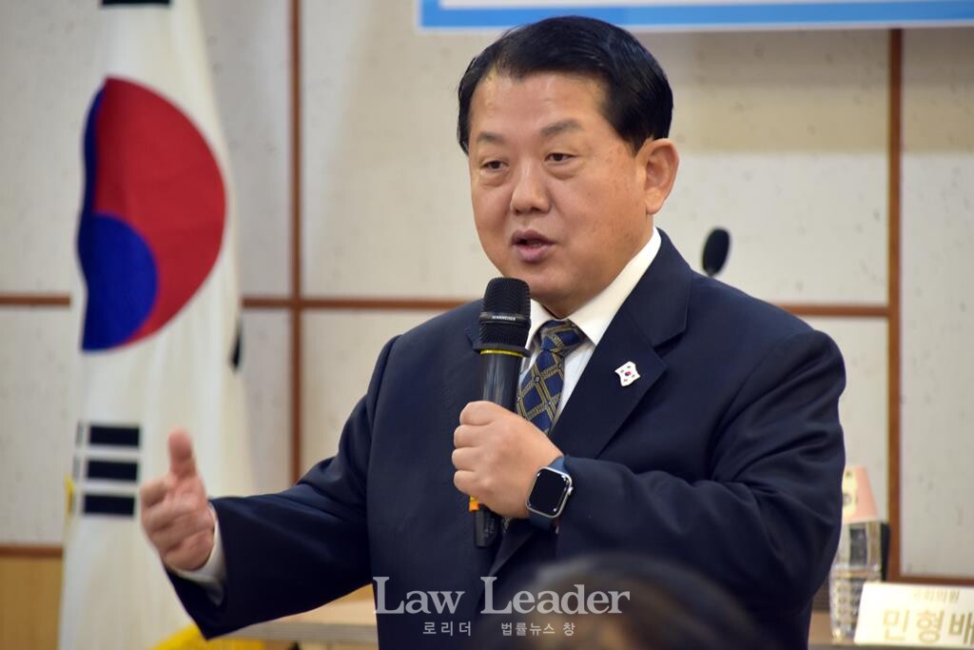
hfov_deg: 6.9
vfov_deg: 4.6
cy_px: 325
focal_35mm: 300
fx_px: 8117
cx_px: 487
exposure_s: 1/125
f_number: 6.3
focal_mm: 200
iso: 640
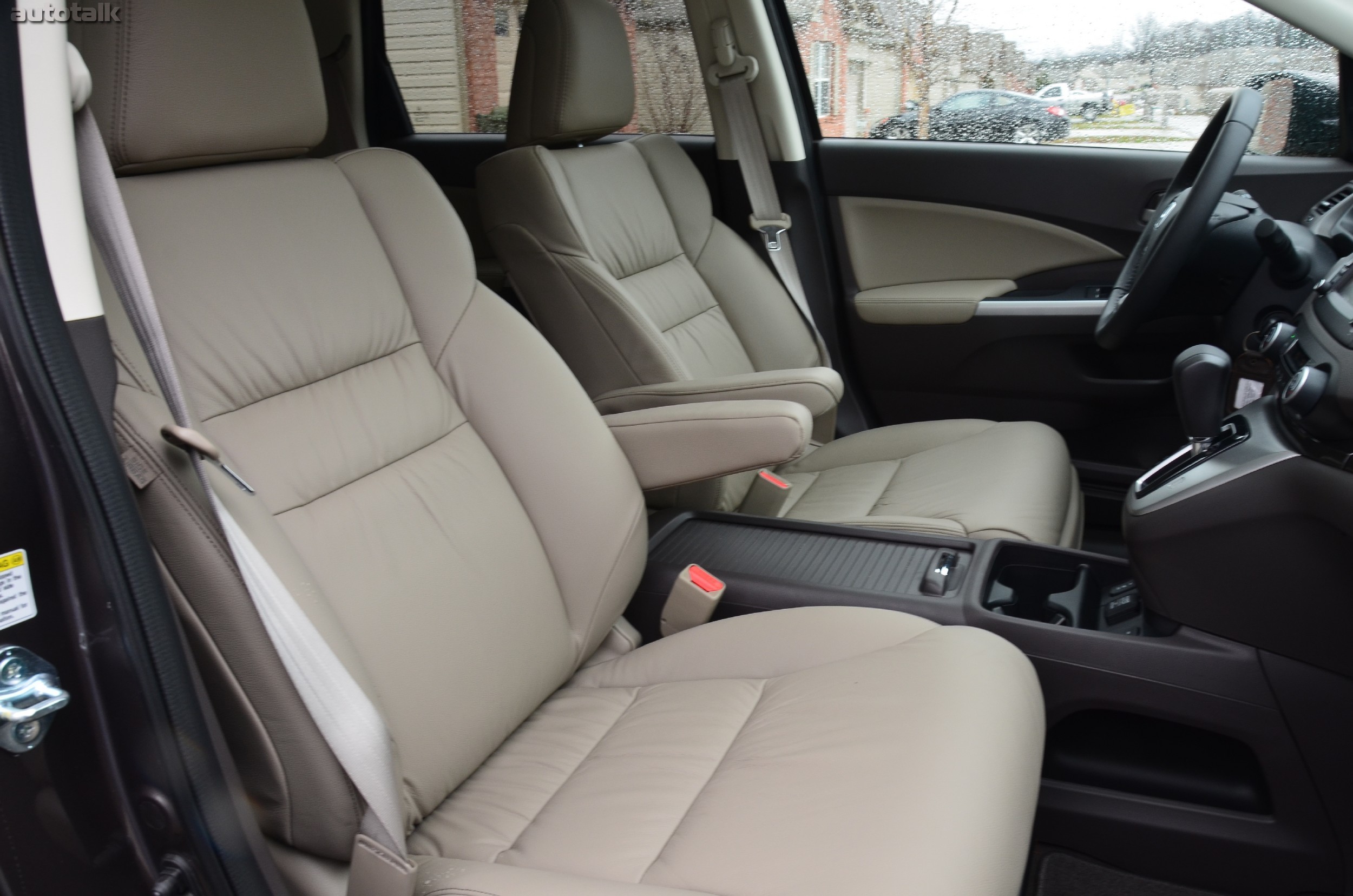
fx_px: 1013
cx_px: 676
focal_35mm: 27
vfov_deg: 47.7
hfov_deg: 67.5
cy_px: 448
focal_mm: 18
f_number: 9
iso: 400
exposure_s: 1/25
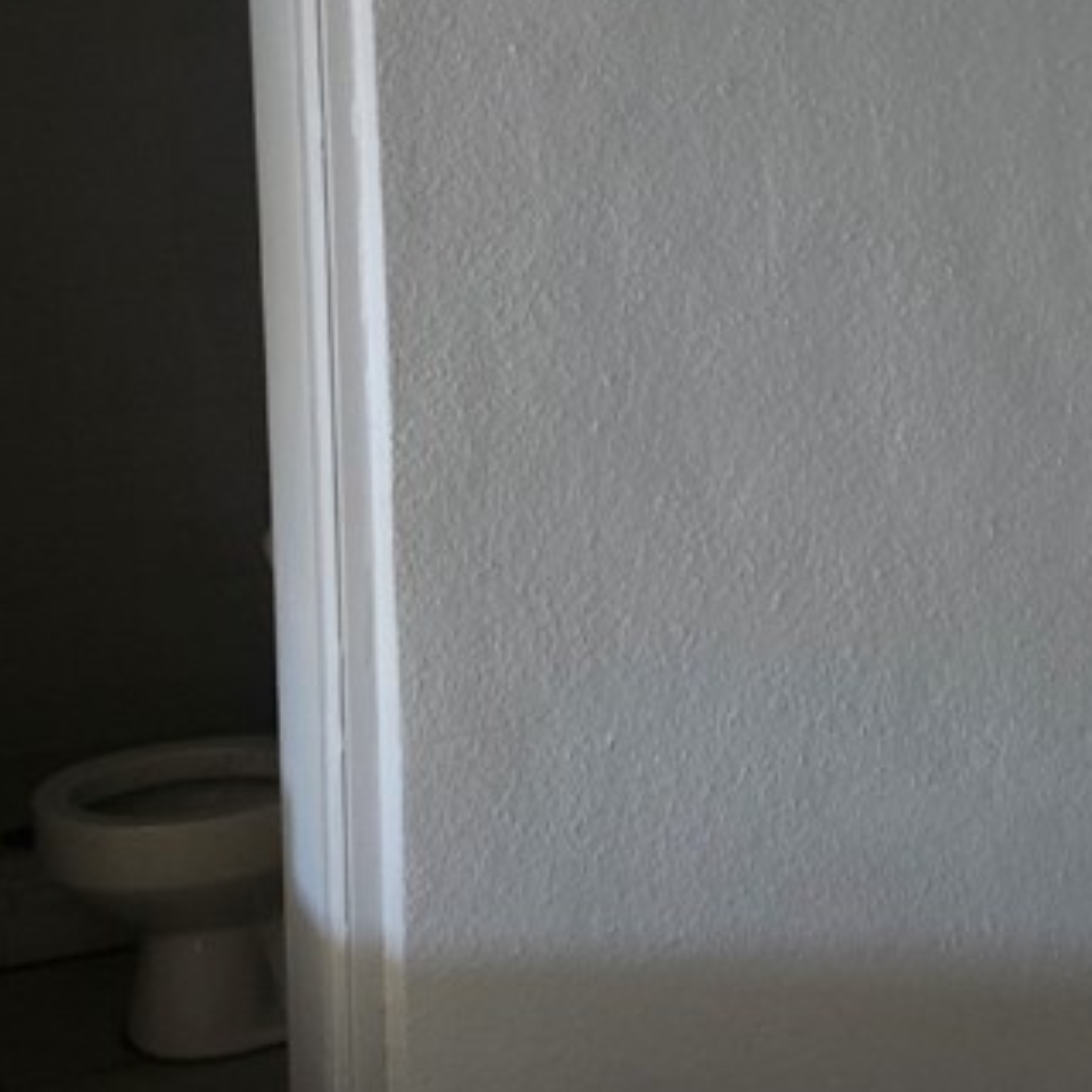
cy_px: 413
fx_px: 2320
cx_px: 706
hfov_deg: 26.4
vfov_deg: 26.4
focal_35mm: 65
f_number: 1.8
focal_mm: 5.54
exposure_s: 1/24
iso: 640
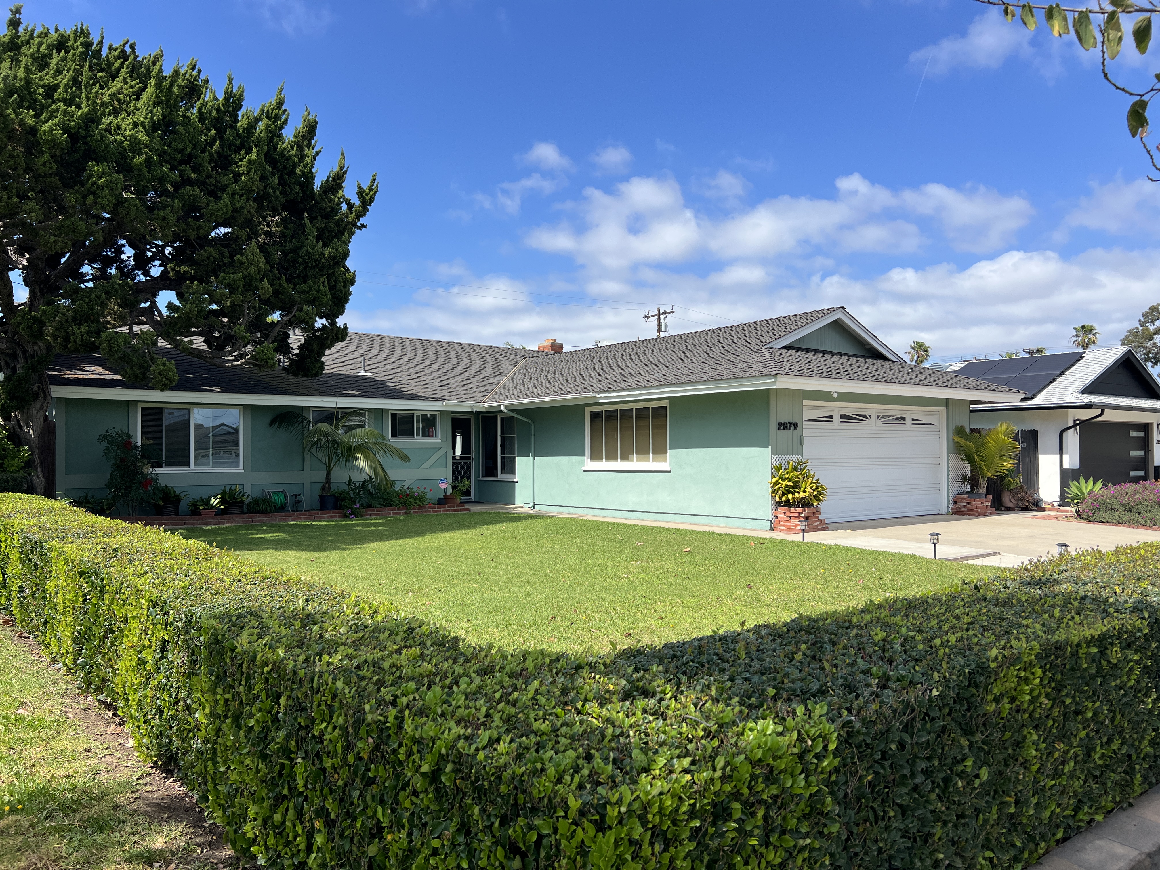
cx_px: 580
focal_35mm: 26
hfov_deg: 67.3
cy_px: 435
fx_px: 871
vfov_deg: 53.1
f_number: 1.5
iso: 50
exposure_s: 1/4444
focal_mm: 5.7
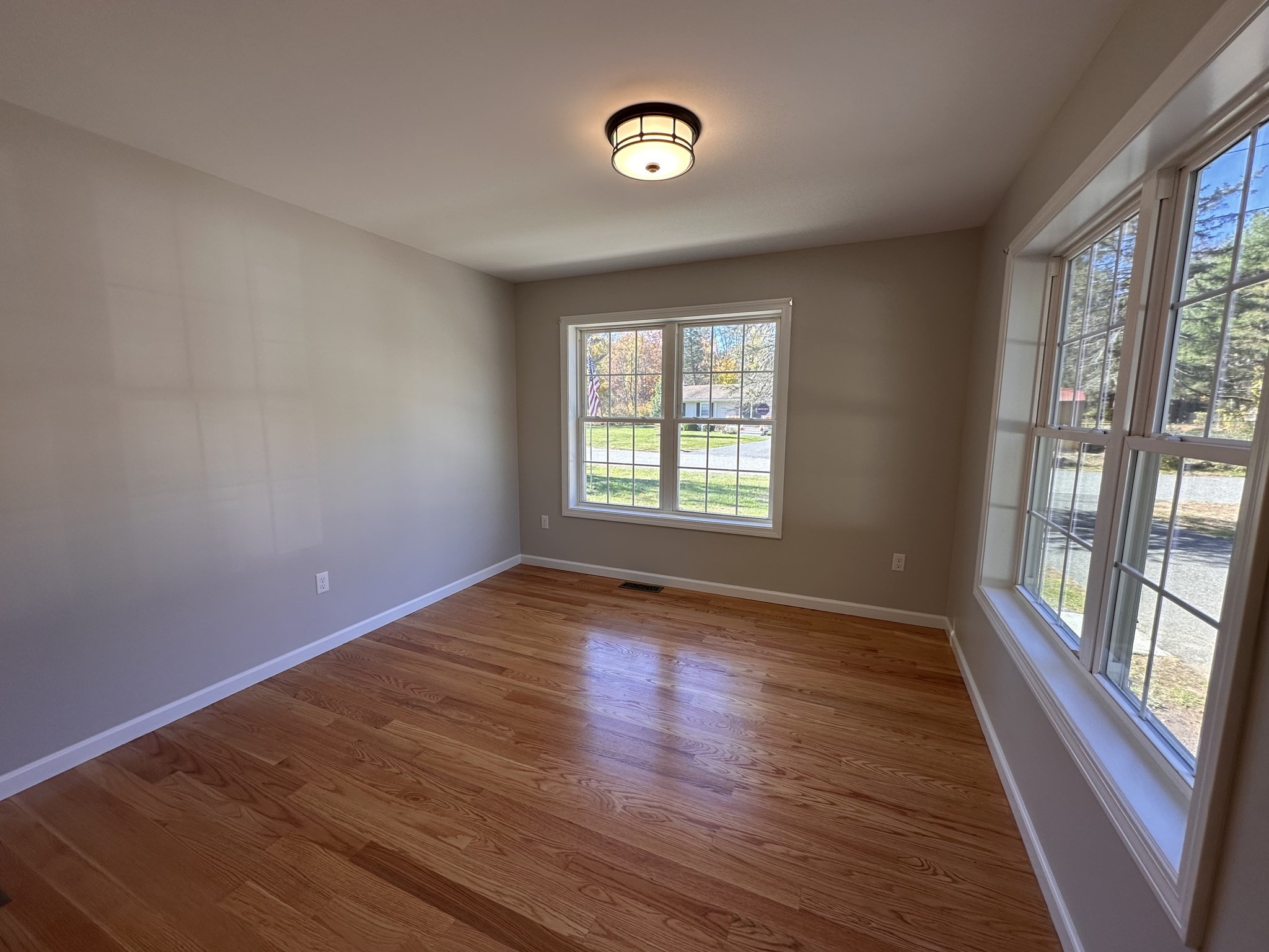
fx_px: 513
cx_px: 634
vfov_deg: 85.7
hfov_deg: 102.1
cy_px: 476
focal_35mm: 14
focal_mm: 2.22
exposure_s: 1/120
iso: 64
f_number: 2.2
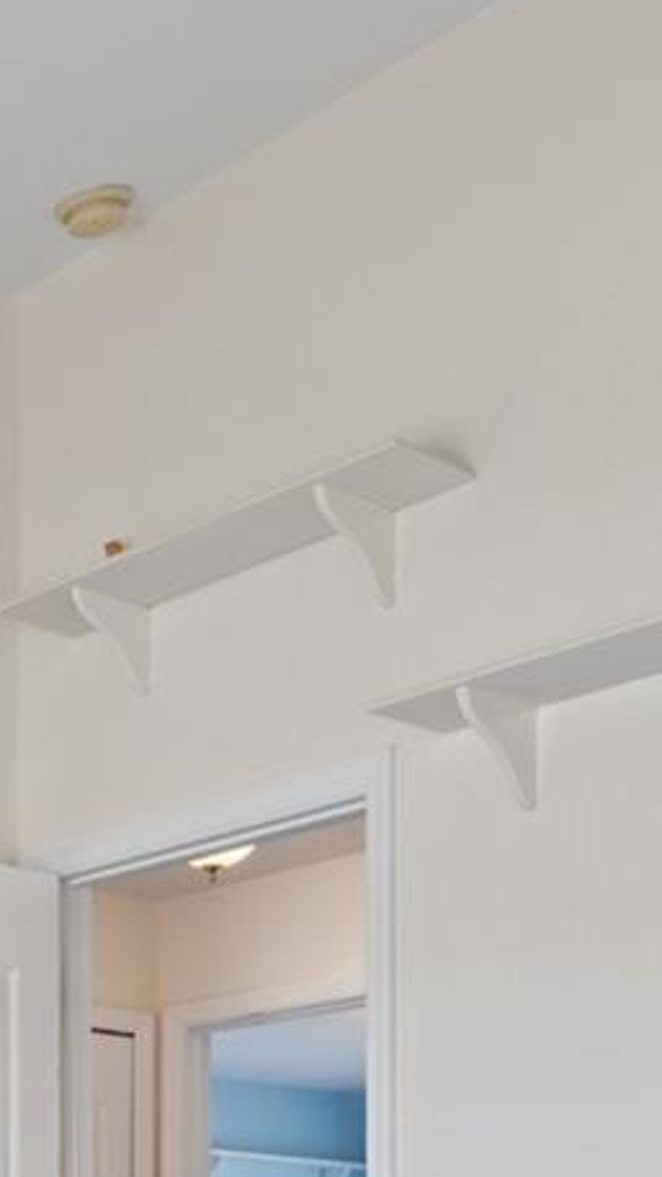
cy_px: 1308
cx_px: -245
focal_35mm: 66
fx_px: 2060
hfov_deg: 17.0
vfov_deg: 28.8
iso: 250
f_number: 8
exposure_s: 1
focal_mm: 12
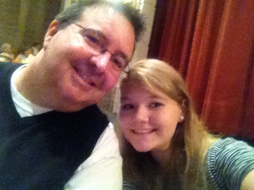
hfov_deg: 52.6
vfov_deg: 40.7
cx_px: 127
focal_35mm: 35
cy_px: 95
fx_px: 257
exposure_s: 1/24
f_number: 2.4
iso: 1250
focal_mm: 1.85
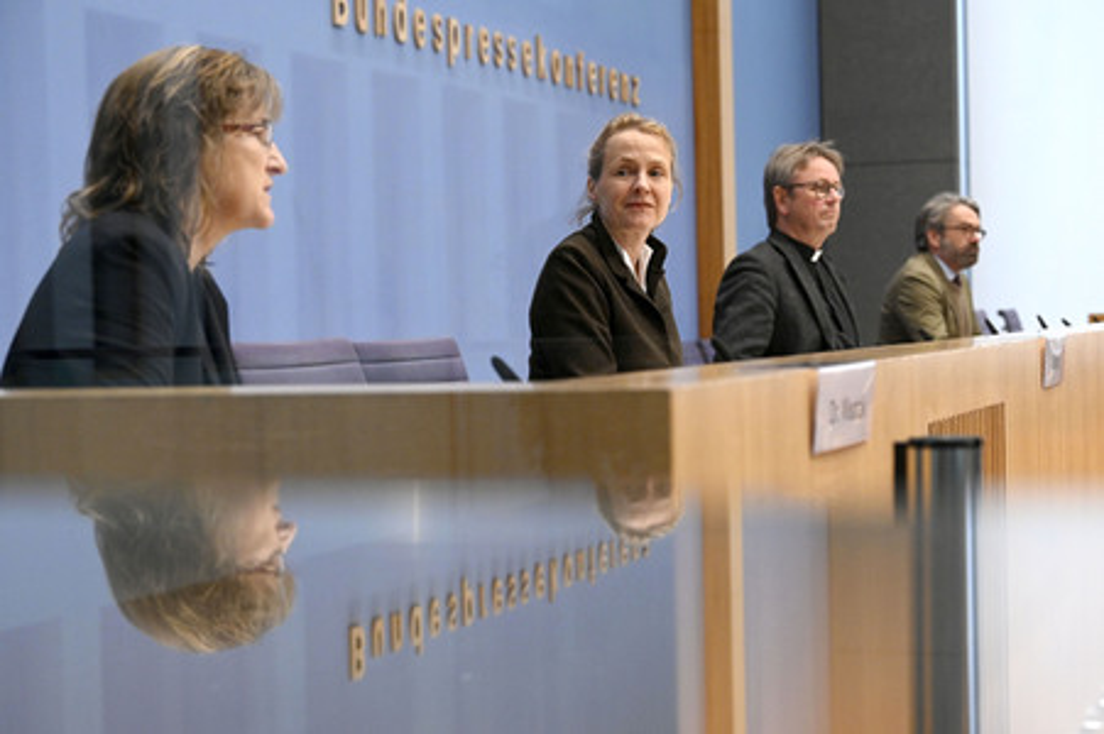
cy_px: 367
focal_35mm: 70
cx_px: 552
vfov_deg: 19.4
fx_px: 2145
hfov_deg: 28.9
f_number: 5
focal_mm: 70
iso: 5000
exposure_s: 1/800
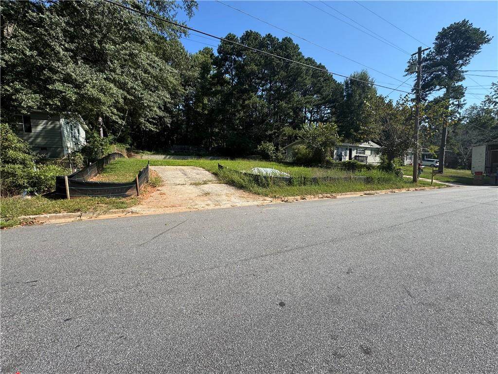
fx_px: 201
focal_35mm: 14
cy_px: 187
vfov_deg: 85.7
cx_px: 249
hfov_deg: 102.1
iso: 40
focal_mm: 2.22
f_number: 2.2
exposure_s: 1/1299
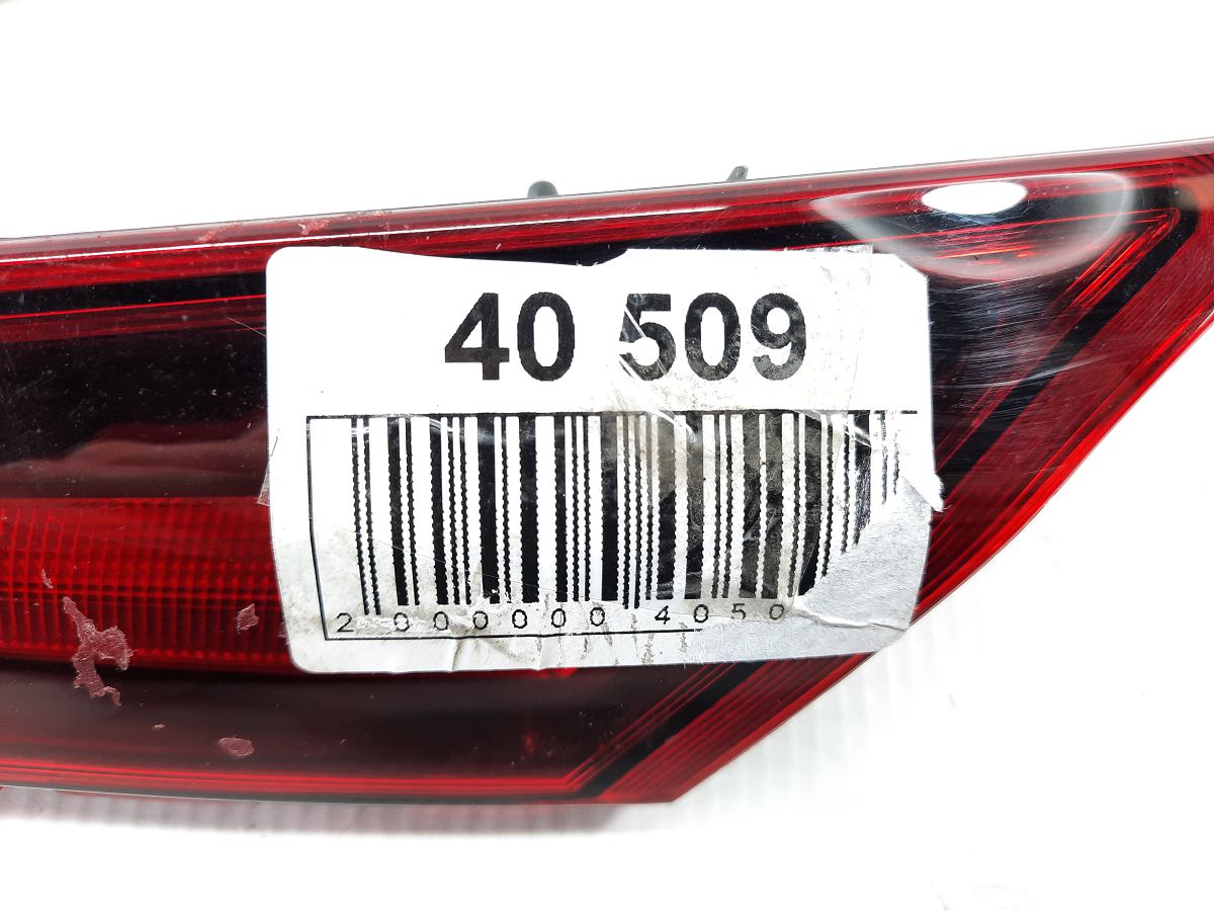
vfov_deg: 54.9
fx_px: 877
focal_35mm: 25
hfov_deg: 69.4
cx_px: 607
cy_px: 456
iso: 125
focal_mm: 4.6
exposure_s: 1/50
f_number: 2
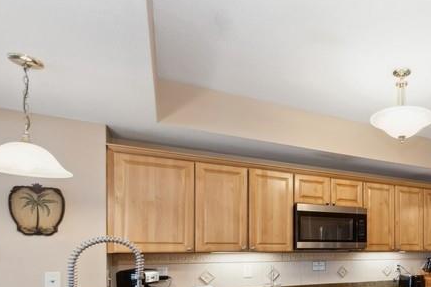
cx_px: 353
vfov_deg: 44.9
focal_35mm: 26
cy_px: 260
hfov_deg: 62.7
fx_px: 311
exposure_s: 1.6
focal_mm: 14
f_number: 8
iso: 100
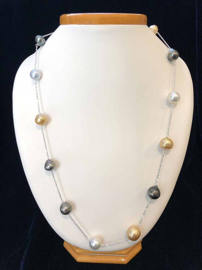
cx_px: 101
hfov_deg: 49.7
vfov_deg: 63.4
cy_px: 135
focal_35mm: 28
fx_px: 218
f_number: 1.8
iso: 25
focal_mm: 3.99
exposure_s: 1/30
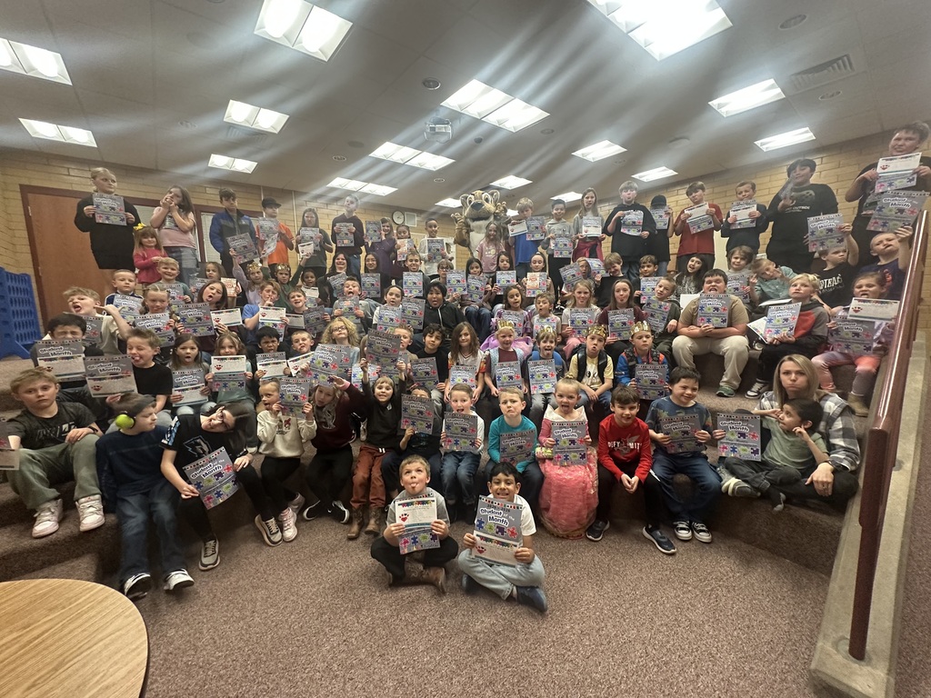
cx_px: 466
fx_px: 377
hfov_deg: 102.1
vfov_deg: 85.7
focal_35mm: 14
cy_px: 349
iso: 320
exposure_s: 1/60
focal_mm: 2.22
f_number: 2.2
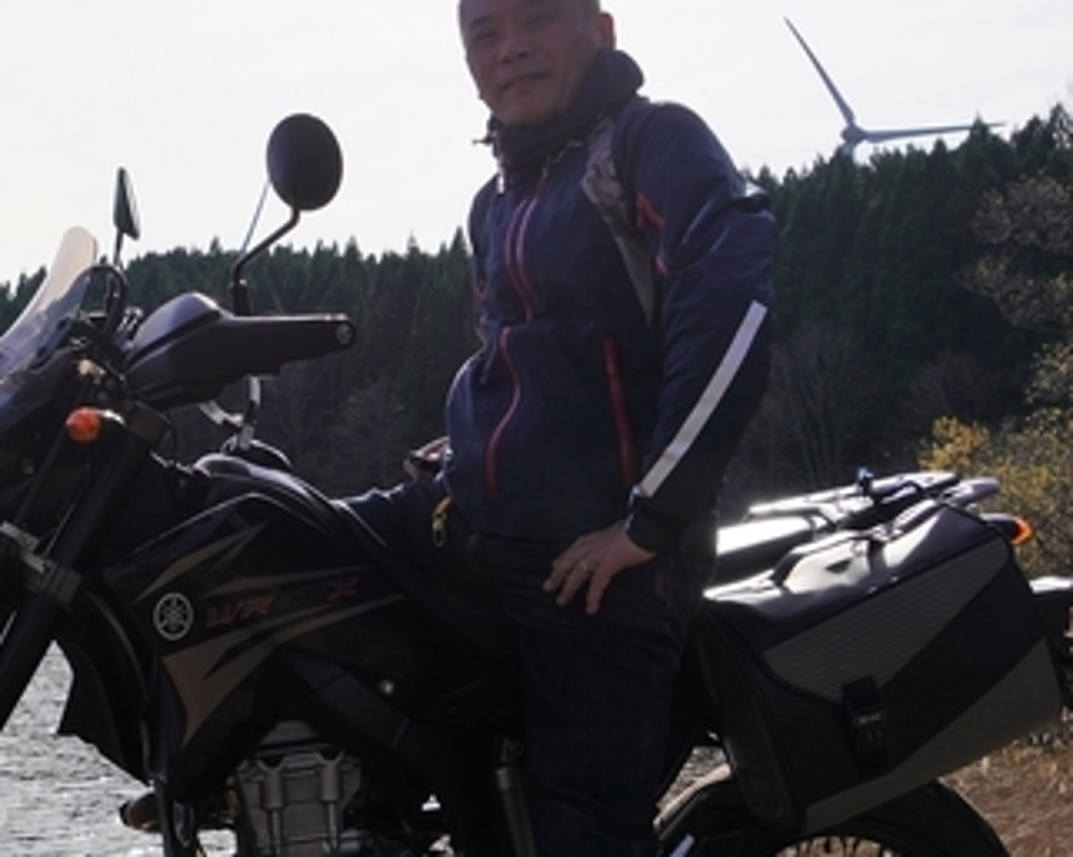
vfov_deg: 27.1
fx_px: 1777
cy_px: 385
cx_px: -20
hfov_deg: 31.0
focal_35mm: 56
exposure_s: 1/500
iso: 100
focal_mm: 24
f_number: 8
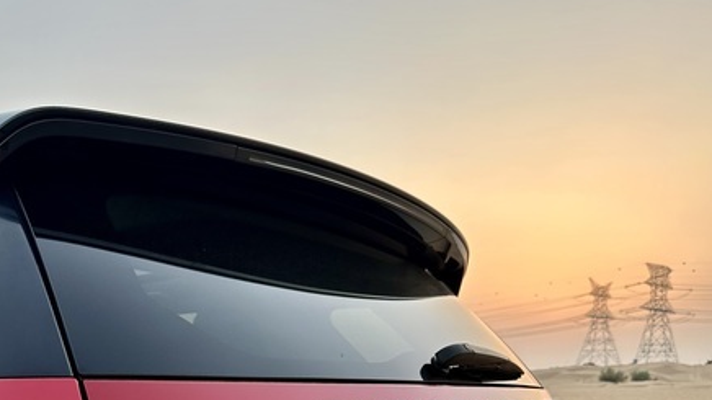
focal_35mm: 36
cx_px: 351
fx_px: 679
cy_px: 456
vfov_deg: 29.2
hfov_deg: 55.3
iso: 64
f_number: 1.78
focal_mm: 6.86
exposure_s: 1/193
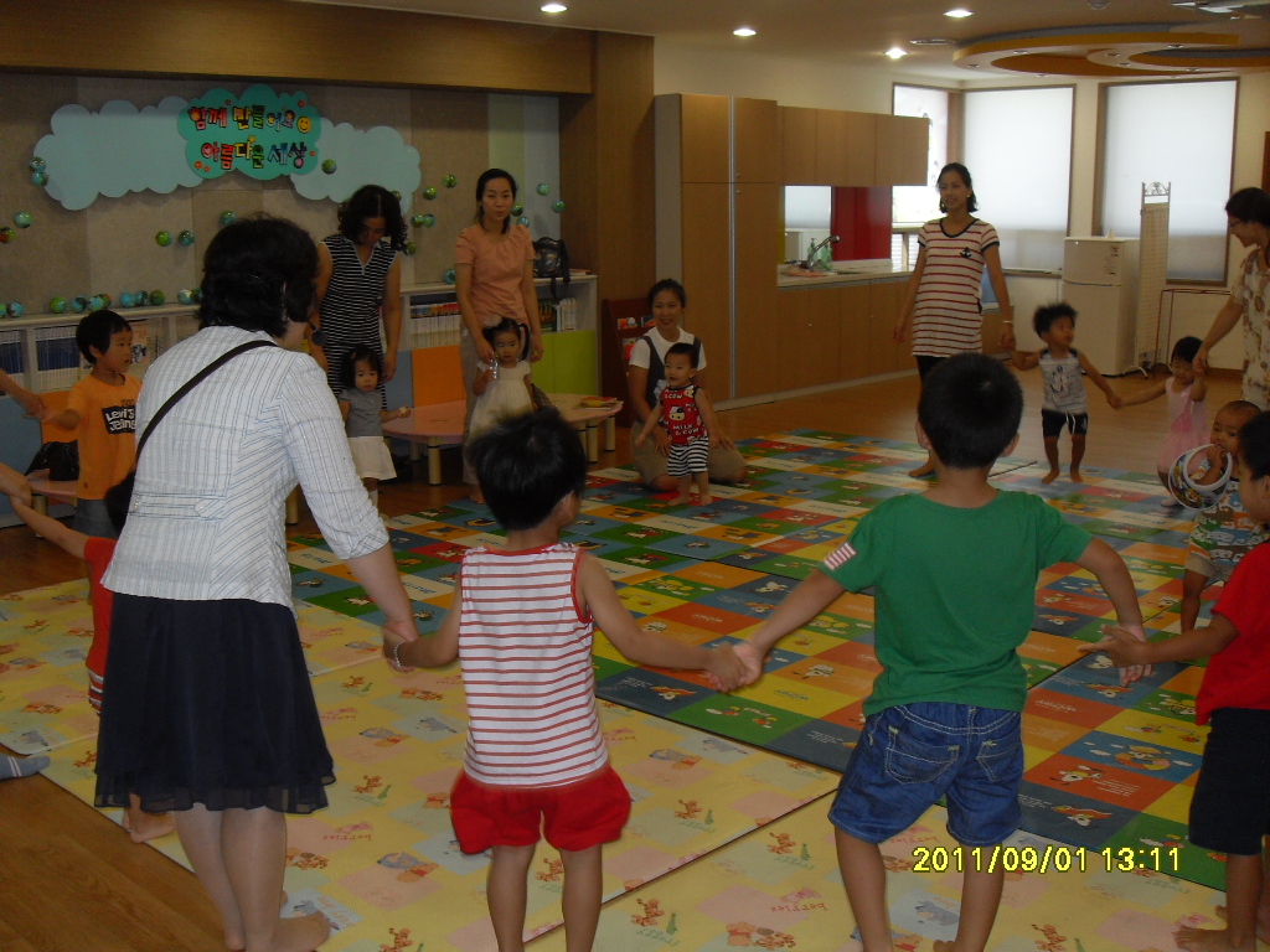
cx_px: 635
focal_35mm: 37
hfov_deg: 50.1
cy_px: 476
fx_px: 1357
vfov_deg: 38.7
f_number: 2.8
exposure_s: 1/45
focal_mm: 6.3
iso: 100
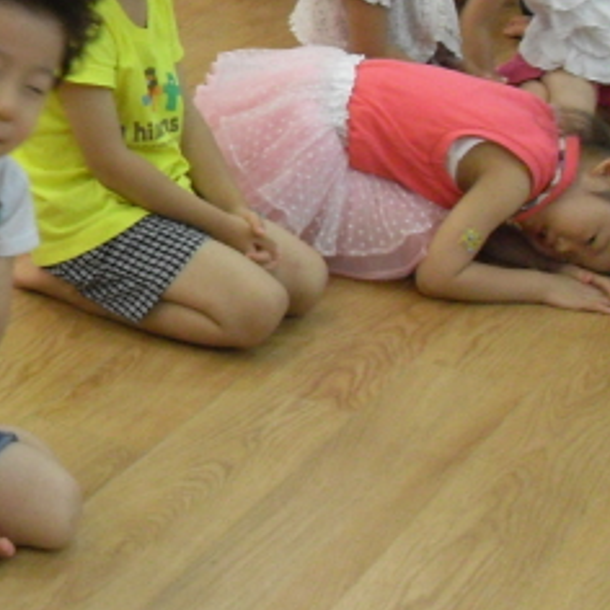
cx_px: -184
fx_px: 2213
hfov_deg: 15.0
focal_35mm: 111
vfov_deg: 15.5
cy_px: 34
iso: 200
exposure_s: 1/15
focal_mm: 6.3
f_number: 2.8
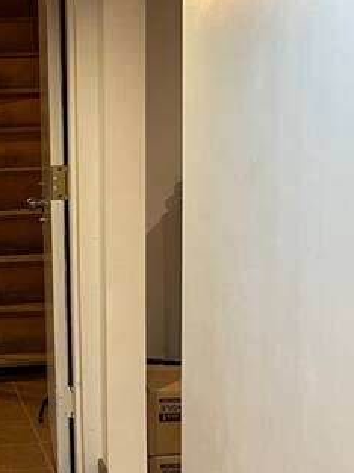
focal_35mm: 80
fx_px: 1091
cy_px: 308
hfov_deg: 17.9
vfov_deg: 24.3
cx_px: -20
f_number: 1.6
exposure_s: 1/60
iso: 250
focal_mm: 5.1
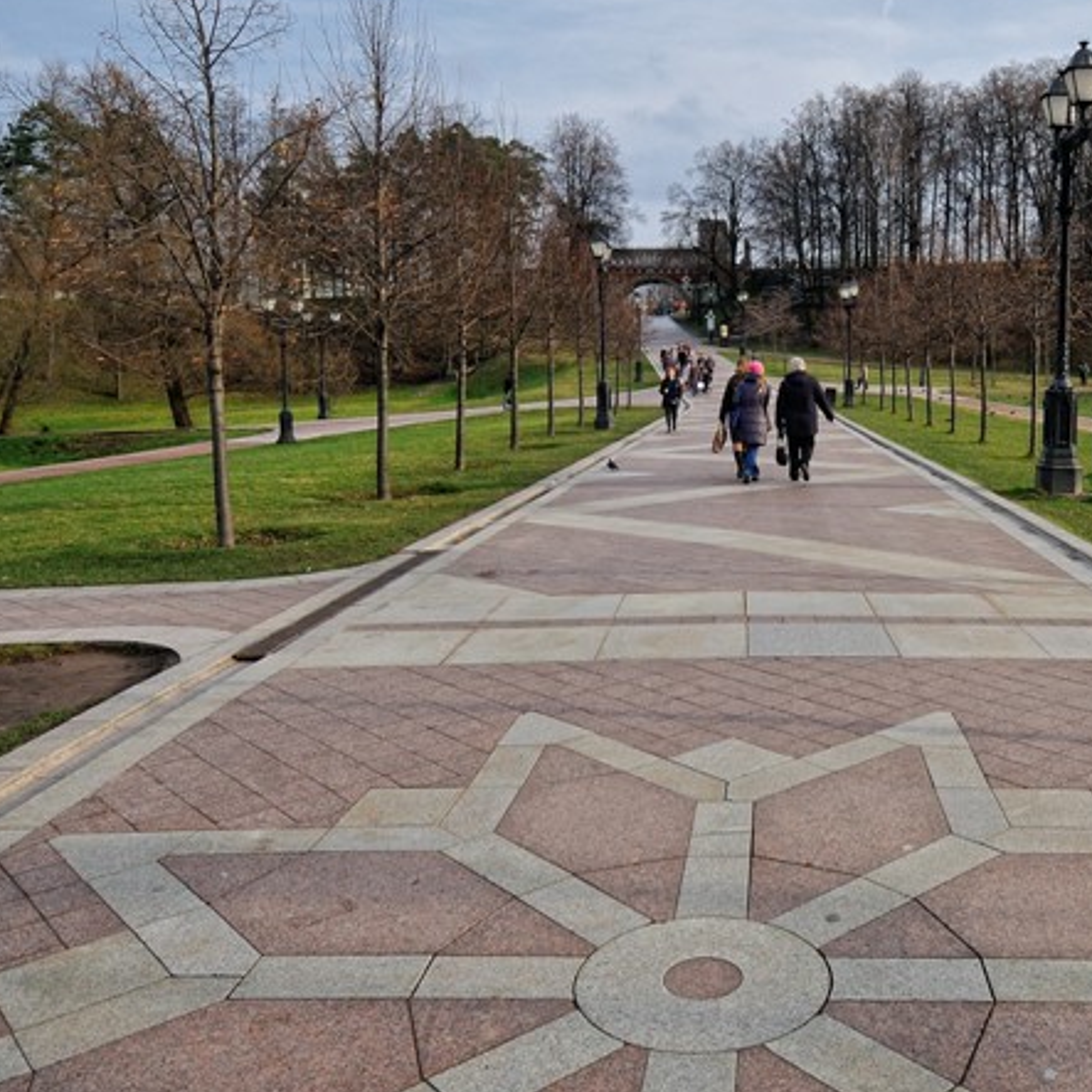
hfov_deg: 51.5
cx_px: 737
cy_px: 423
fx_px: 1106
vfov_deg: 52.1
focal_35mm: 31
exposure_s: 1/200
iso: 200
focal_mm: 12
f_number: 9
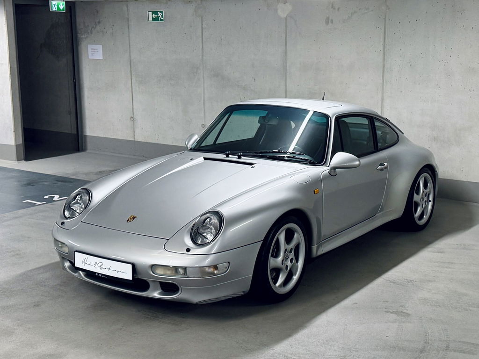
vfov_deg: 56.8
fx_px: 332
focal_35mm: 24
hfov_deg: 71.6
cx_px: 240
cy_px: 180
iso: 250
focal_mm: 6.76
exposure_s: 1/100
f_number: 1.78
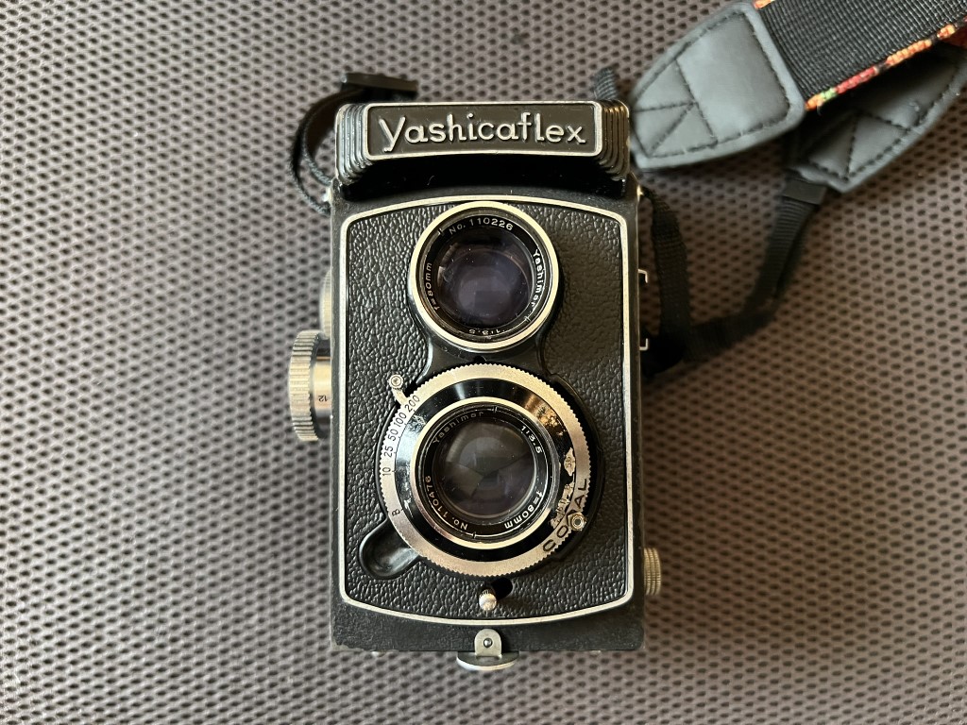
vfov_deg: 53.1
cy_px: 362
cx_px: 484
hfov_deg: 67.3
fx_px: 726
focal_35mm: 26
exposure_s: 1/40
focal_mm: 5.7
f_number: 1.5
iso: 640
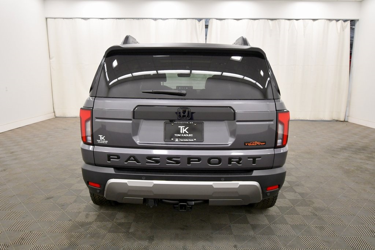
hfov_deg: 71.5
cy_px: 125
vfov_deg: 51.3
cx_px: 188
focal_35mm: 25
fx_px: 260
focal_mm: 17
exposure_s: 1/125
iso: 800
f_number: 5.3
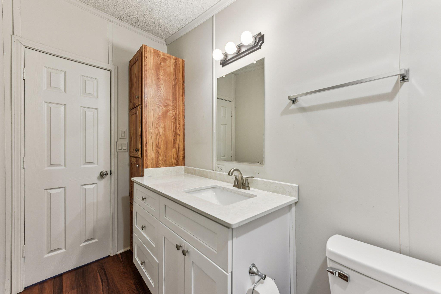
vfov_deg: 81.2
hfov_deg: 104.2
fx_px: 172
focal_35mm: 14
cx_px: 220
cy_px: 147
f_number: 8
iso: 400
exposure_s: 1/8
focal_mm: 14
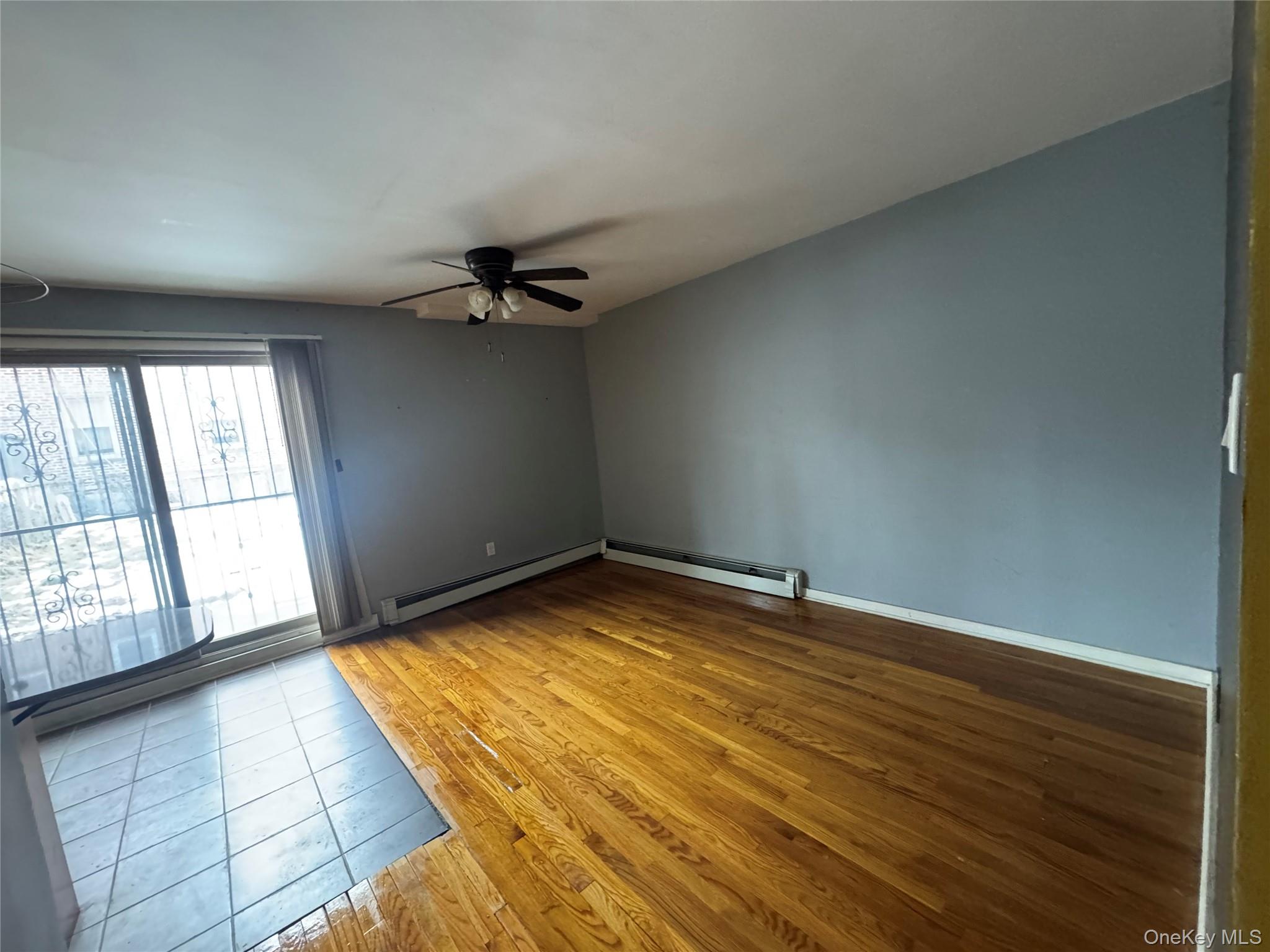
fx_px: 514
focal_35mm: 14
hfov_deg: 102.1
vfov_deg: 85.7
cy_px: 476
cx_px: 635
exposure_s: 1/60
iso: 1000
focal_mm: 2.22
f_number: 2.2
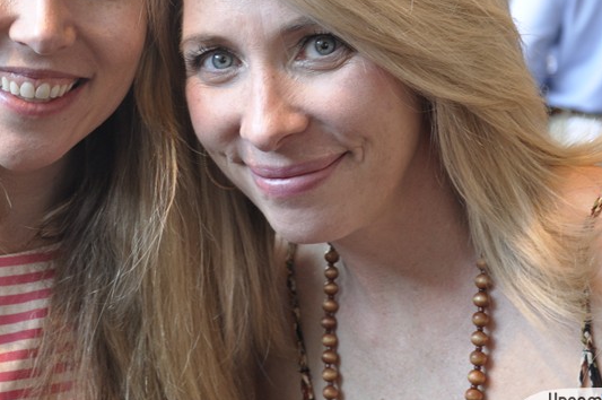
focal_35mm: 107
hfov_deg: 19.0
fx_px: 1787
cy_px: 73
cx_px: 147
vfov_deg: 12.7
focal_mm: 38
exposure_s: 1/10
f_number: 5
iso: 400
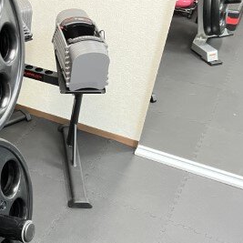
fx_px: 437
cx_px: 0
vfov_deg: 30.5
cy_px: 184
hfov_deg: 29.1
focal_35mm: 55
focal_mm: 5.1
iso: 400
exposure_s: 1/50
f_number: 1.6
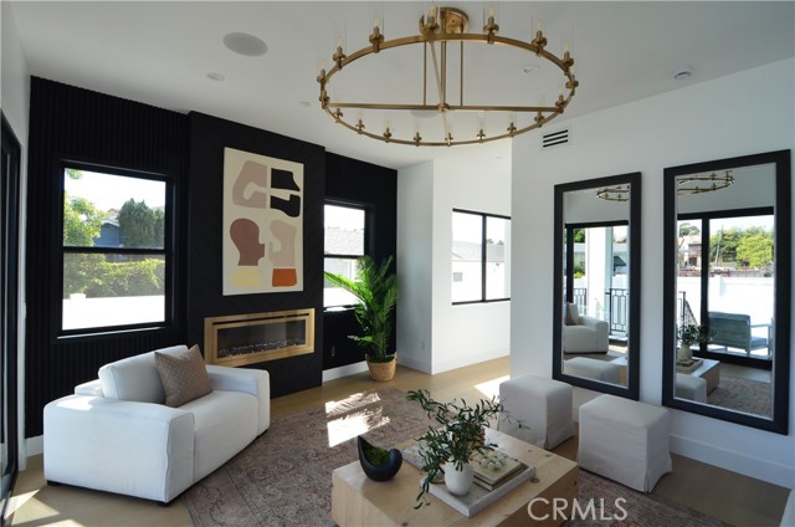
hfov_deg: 95.1
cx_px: 398
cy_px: 264
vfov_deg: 71.8
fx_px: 364
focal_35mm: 16
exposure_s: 1/40
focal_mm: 11
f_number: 11
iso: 320
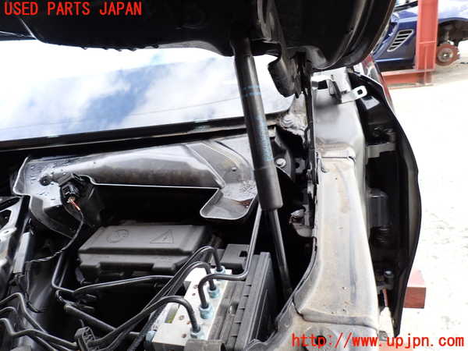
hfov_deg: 69.4
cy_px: 176
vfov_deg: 54.9
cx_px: 234
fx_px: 338
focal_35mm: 25
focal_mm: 4.5
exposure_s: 1/80
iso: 100
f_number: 2.8
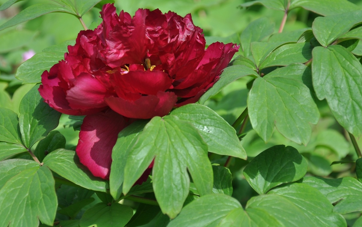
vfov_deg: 7.2
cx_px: 199
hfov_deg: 11.4
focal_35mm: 184
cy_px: 115
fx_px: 1812
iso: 200
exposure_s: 1/500
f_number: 5.6
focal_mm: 105
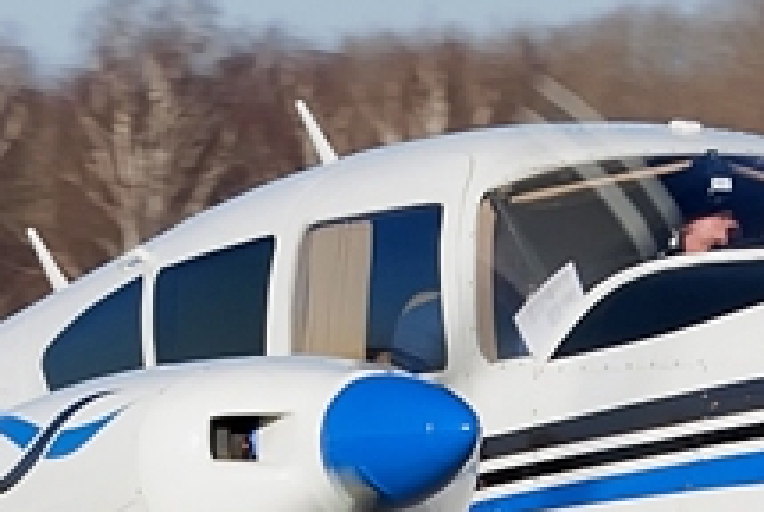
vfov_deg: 2.3
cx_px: 441
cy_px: 535
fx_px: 12474
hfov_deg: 3.5
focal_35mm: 587
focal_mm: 105
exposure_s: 1/500
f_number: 7.1
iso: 200
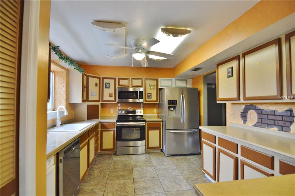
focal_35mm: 16
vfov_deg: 71.9
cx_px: 148
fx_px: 135
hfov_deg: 95.1
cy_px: 98
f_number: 2.8
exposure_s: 1/160
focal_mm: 11
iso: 800
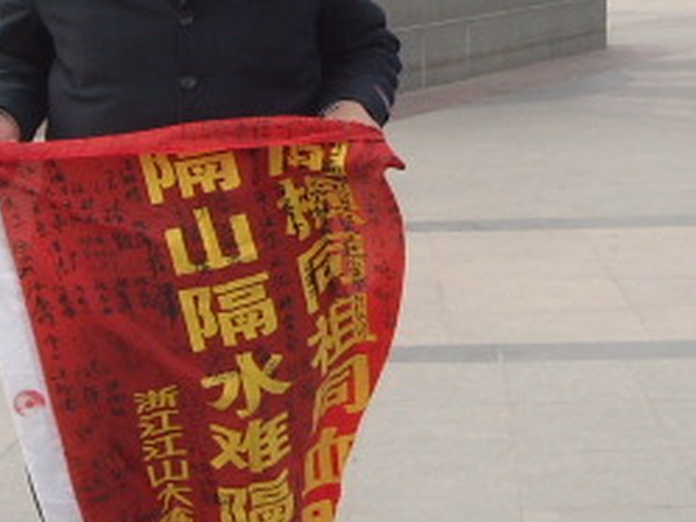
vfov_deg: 10.1
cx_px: 327
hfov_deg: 13.7
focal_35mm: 144
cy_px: -142
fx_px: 2897
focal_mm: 5.7
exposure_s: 1/384
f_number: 2.8
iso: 64
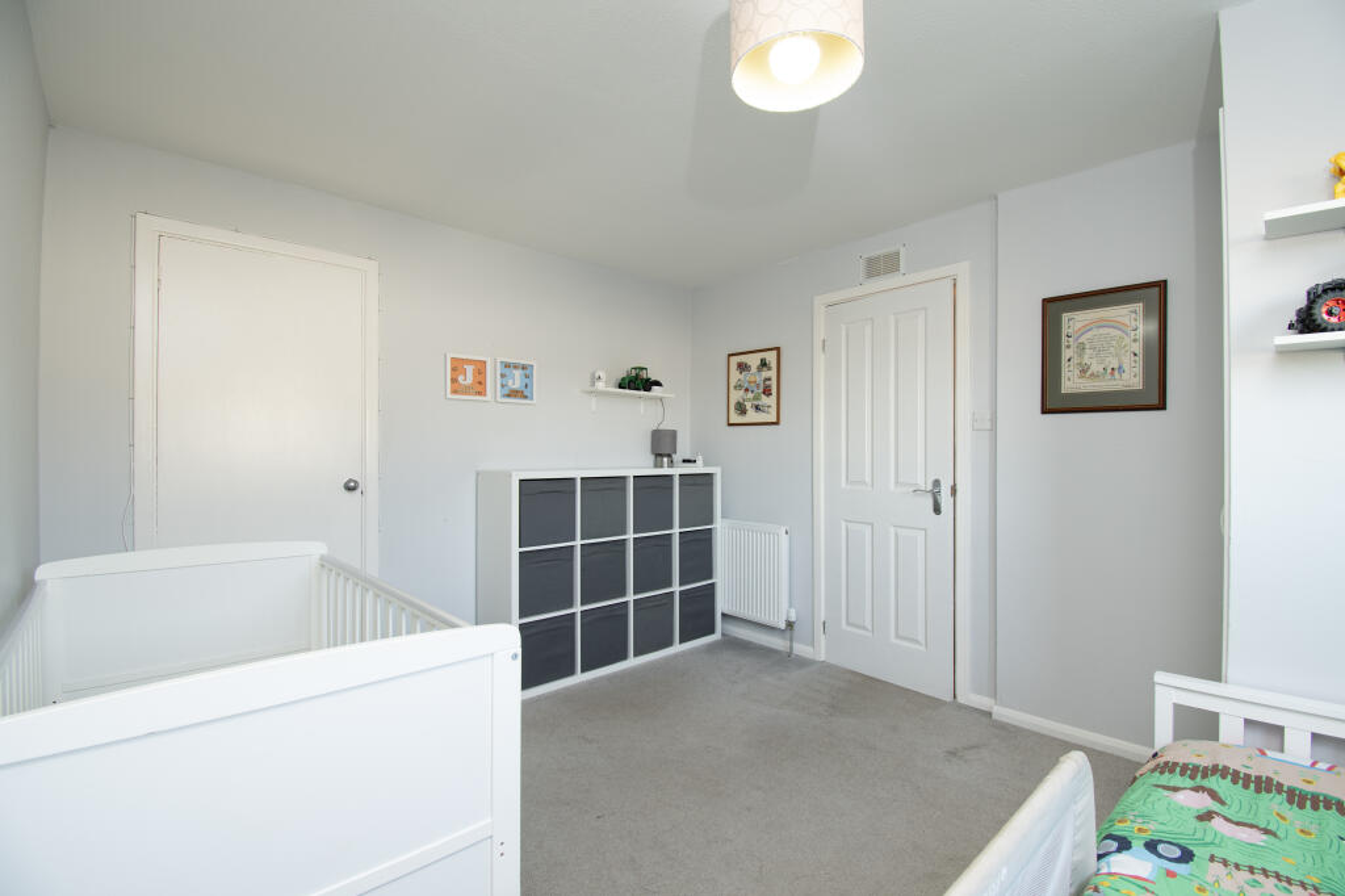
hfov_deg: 100.4
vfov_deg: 77.3
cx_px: 672
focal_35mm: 15
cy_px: 448
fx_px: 560
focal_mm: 10
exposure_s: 1/13
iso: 320
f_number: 8
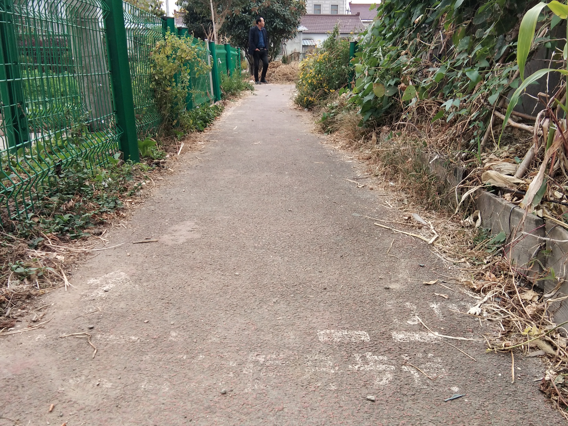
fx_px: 640
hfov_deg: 47.9
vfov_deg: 36.8
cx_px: 282
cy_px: 238
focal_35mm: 39
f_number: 2.2
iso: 50
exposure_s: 1/105
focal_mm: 3.69
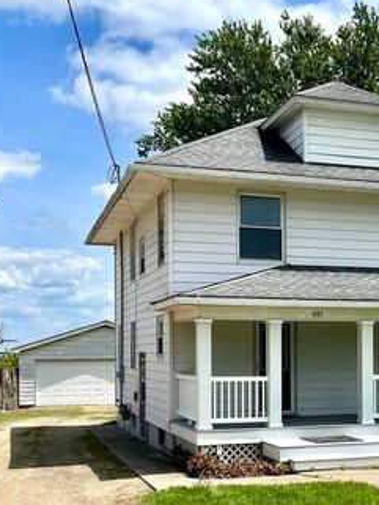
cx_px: 296
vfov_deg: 35.1
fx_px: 788
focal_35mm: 54
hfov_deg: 26.6
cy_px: 352
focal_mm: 5.1
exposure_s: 1/5556
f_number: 1.6
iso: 50
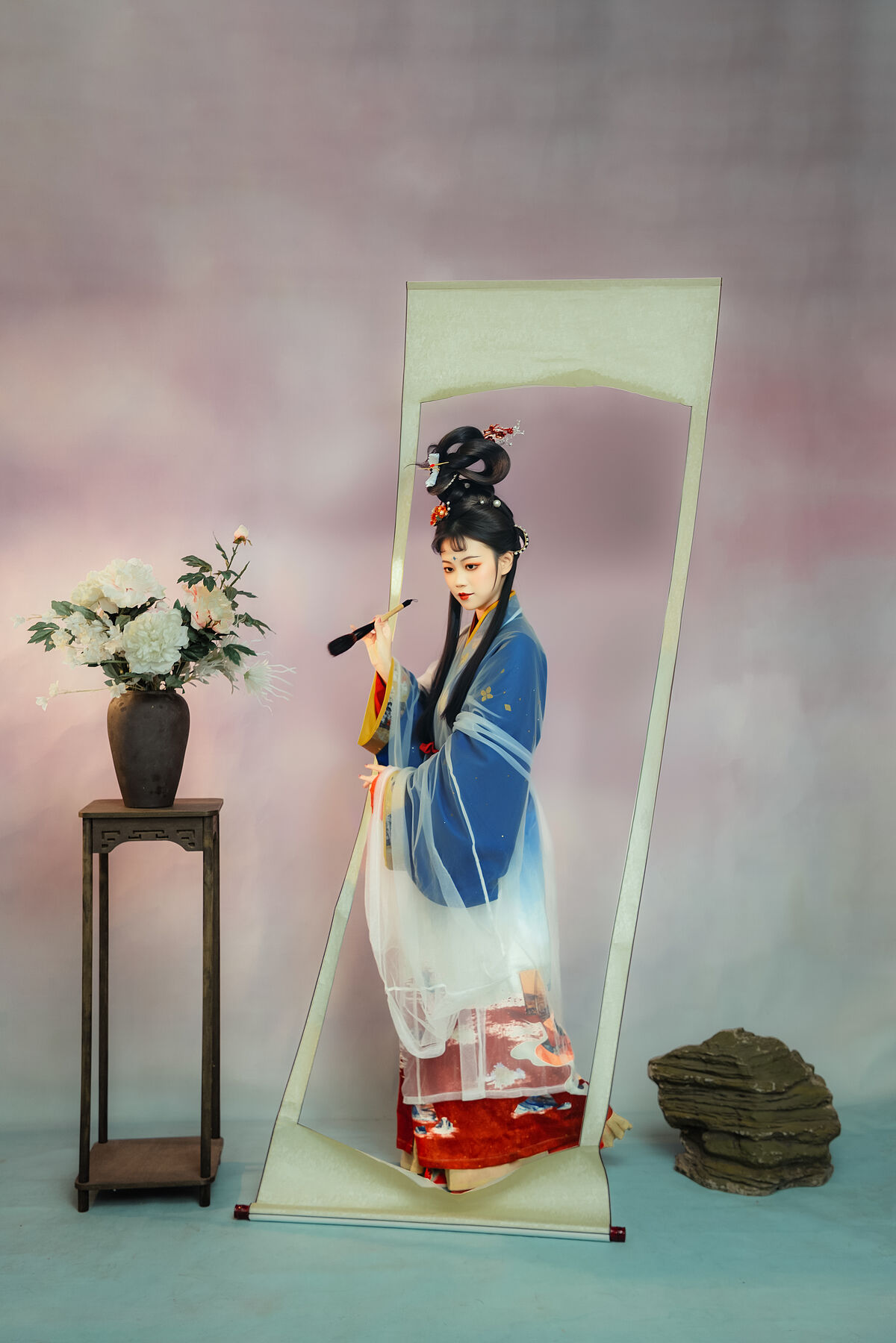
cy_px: 672
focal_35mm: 40
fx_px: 1493
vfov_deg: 48.5
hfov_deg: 33.4
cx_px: 448
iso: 400
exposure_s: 1/80
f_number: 4
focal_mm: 41
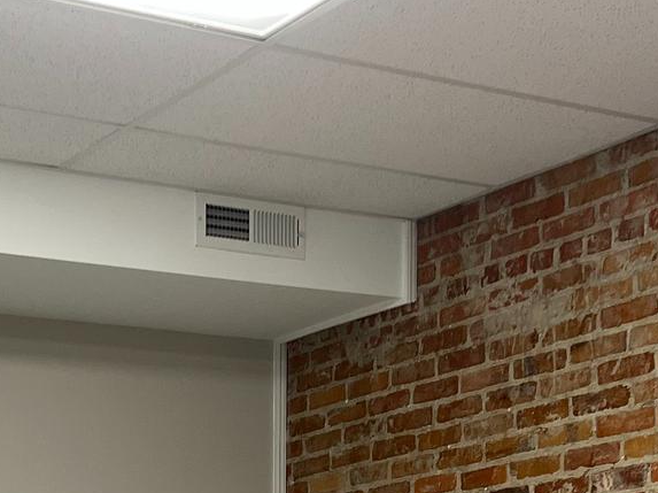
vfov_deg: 14.6
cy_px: 767
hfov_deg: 20.8
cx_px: 121
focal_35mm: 93
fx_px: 1767
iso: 100
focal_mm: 5.7
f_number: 1.5
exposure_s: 1/120
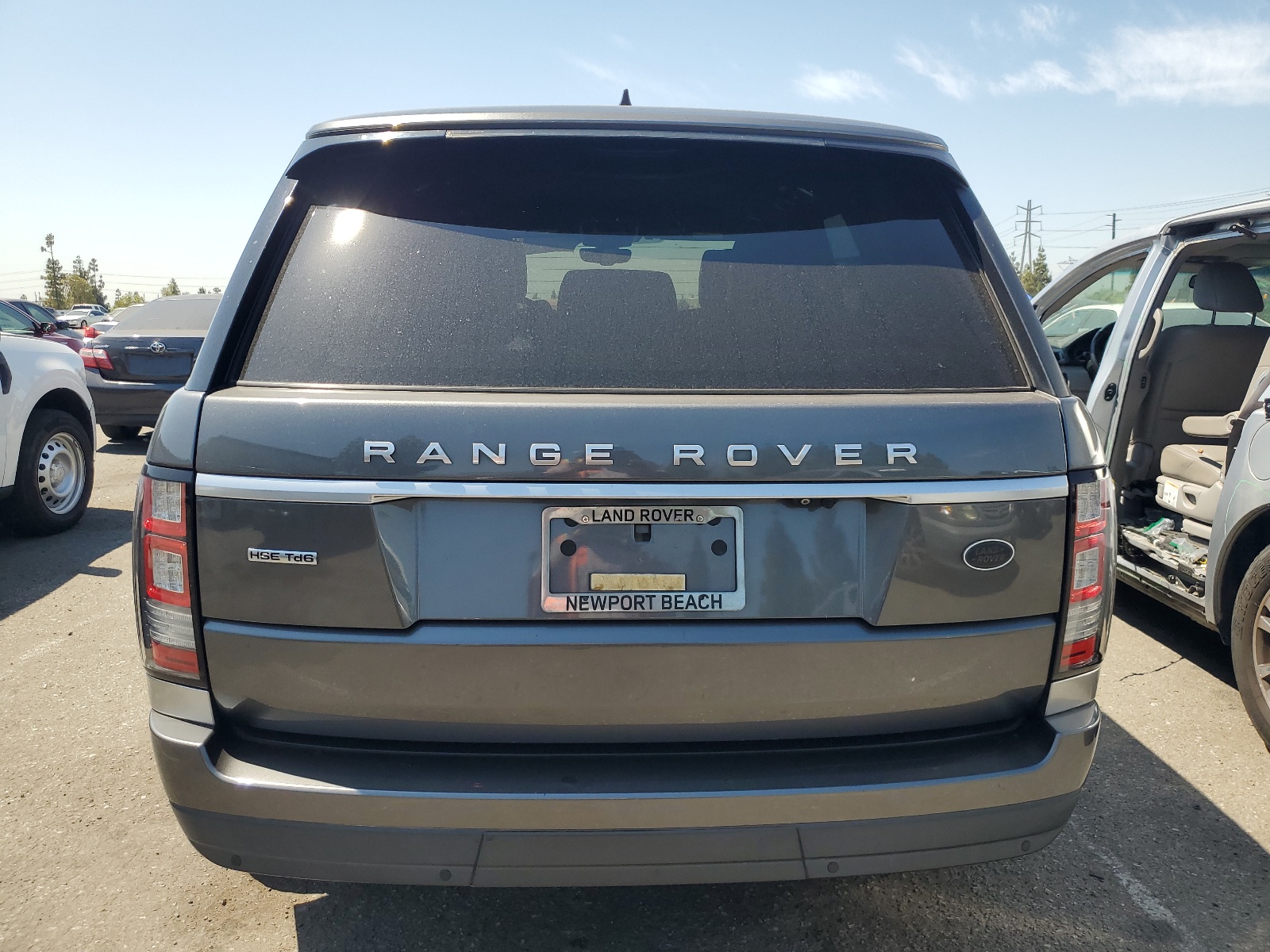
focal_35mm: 26
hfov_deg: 67.3
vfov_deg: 53.1
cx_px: 635
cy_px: 476
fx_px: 954
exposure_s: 1/2000
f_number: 1.5
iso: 50
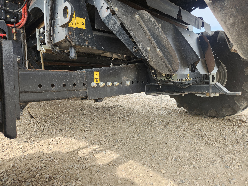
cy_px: 93
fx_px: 165
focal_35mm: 23
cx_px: 124
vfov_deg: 58.9
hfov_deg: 73.9
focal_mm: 5.4
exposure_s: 1/180
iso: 20
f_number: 1.8
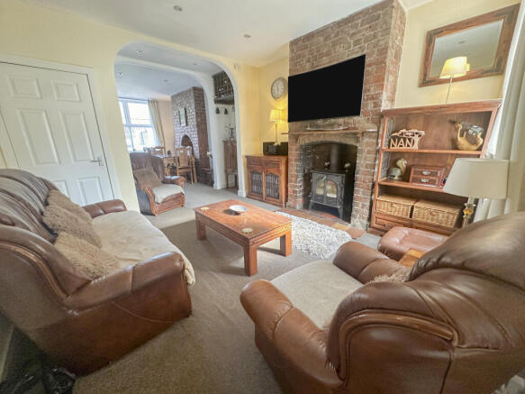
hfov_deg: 102.1
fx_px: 212
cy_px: 197
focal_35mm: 14
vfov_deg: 85.7
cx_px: 262
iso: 400
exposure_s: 1/50
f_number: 2.2
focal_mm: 2.22
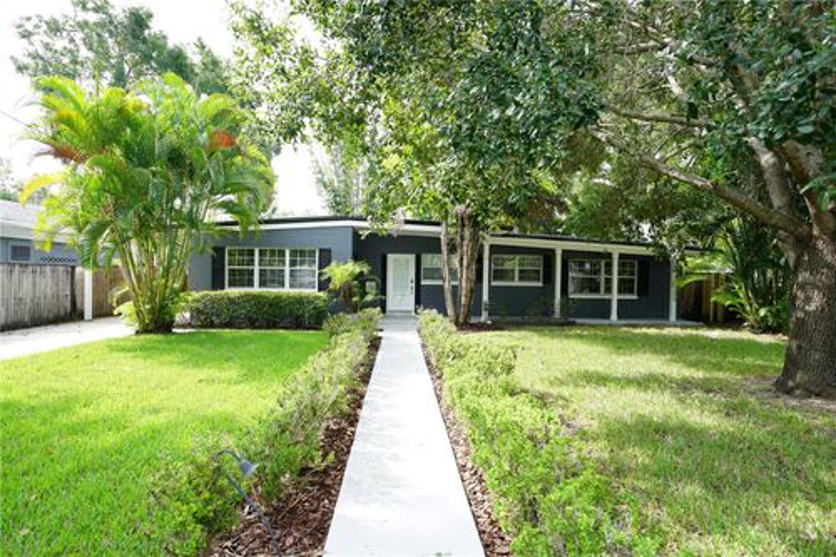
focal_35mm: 20
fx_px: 464
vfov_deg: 61.9
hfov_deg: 84.0
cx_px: 418
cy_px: 278
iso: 100
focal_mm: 20
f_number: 2.8
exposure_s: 1/250
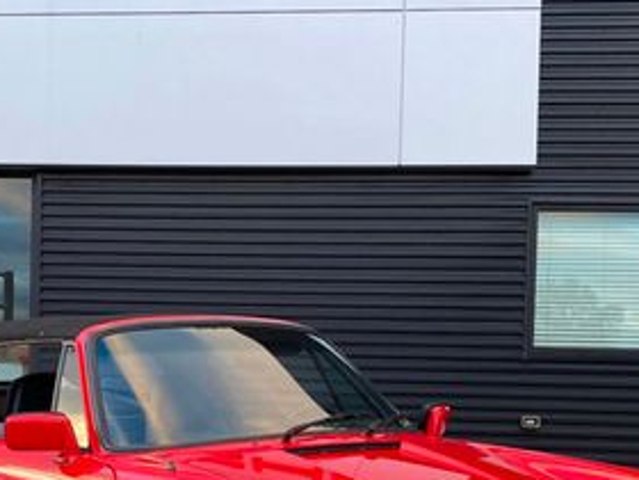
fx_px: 1181
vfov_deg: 22.5
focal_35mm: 64
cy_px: 411
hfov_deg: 30.1
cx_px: 226
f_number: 1.8
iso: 64
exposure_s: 1/121
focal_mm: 3.99
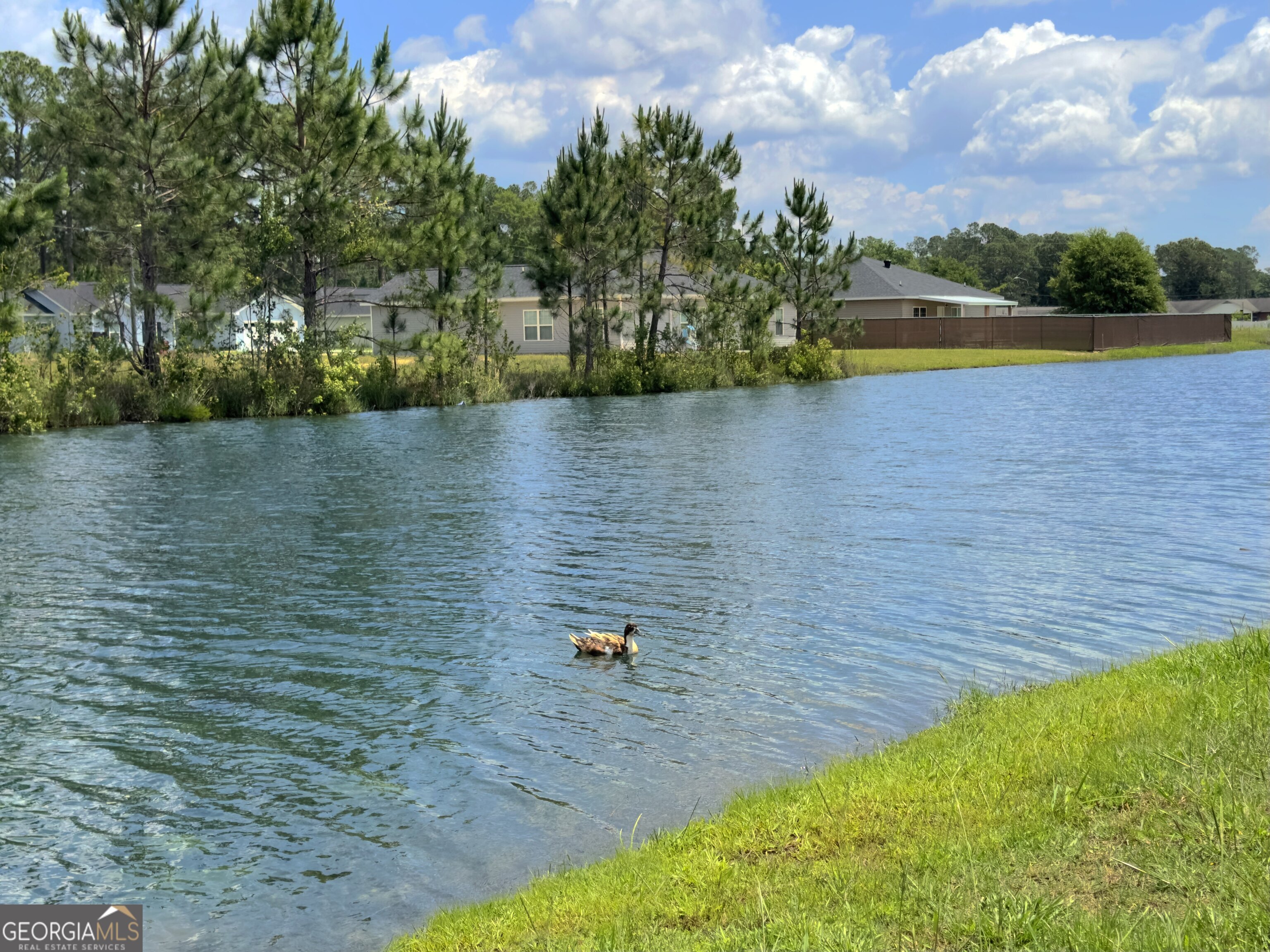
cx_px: 635
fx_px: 1761
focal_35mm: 48
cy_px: 476
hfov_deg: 39.7
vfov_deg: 30.3
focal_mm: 6.86
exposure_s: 1/6024
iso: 100
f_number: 1.78
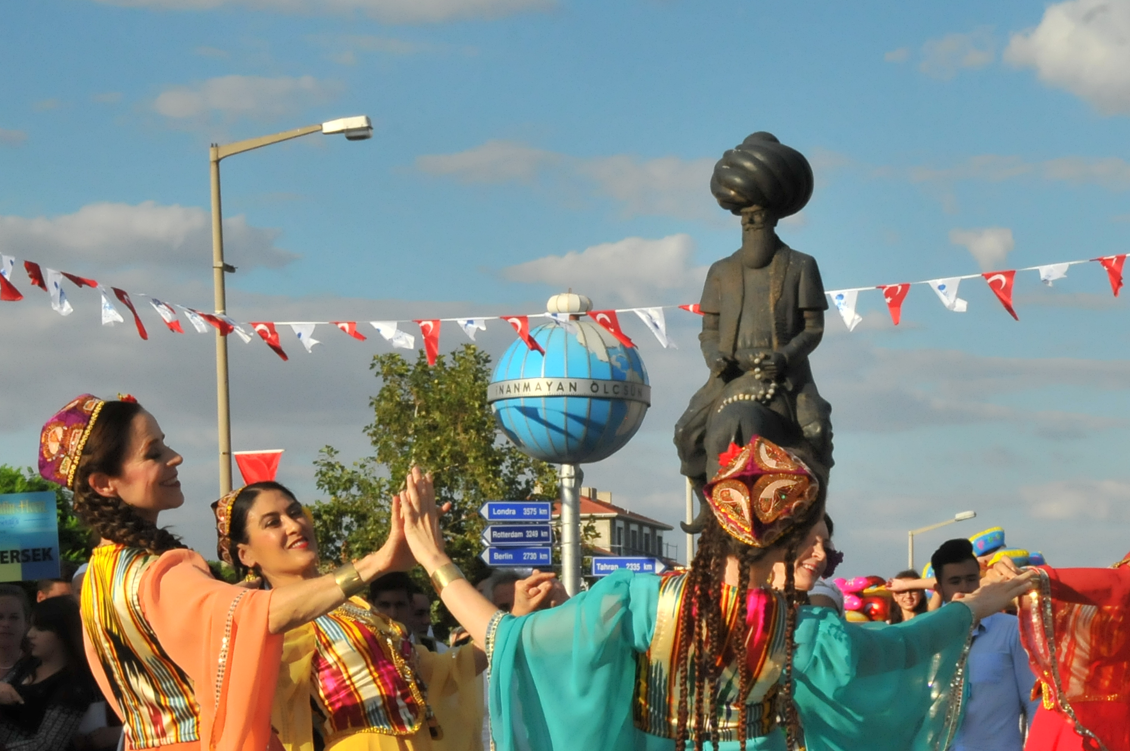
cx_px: 744
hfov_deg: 16.8
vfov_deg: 11.2
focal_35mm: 122
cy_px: 619
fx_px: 3825
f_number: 29
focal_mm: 48
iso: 800
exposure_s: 1/400
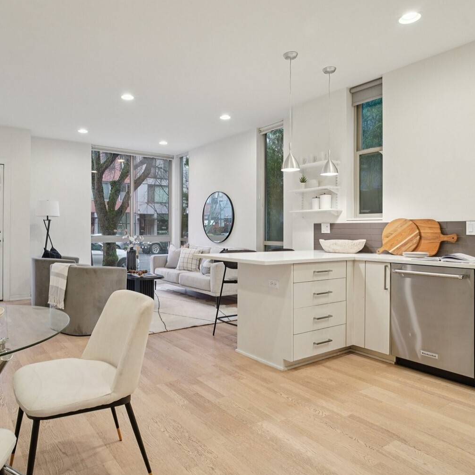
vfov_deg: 67.3
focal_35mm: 23
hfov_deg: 66.8
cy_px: 234
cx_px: 196
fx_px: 357
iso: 1600
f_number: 8
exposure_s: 1/30
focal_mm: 16
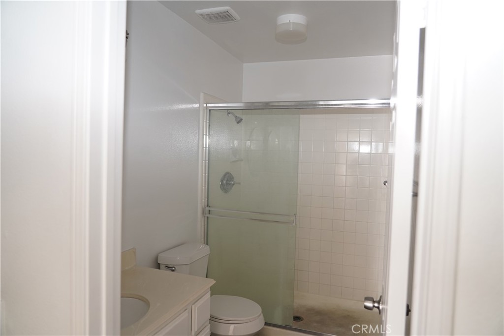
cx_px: 252
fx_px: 336
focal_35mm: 24
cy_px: 168
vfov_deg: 53.1
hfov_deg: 73.7
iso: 1000
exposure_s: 1/160
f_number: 4
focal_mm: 24
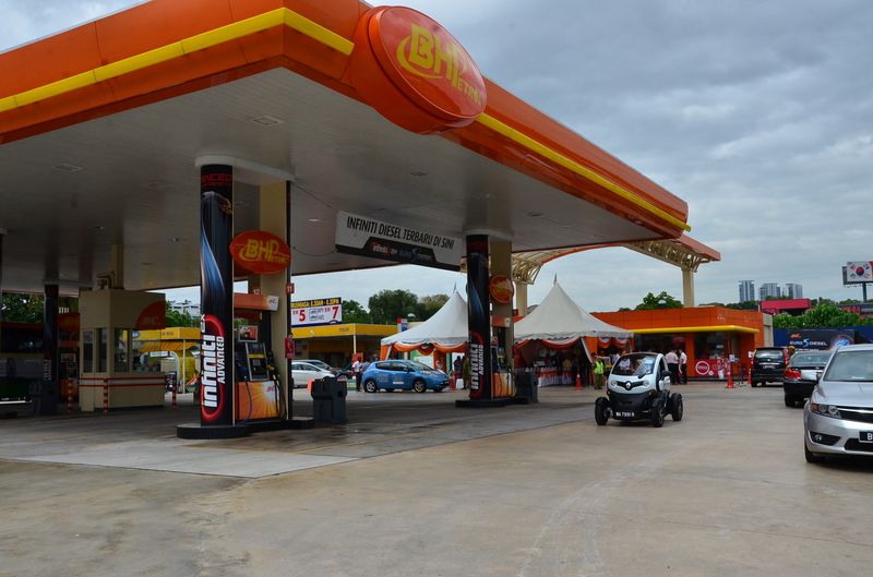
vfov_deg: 39.8
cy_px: 288
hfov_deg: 57.3
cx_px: 436
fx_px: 798
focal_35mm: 33
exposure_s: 1/1000
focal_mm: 22
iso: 800
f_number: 16
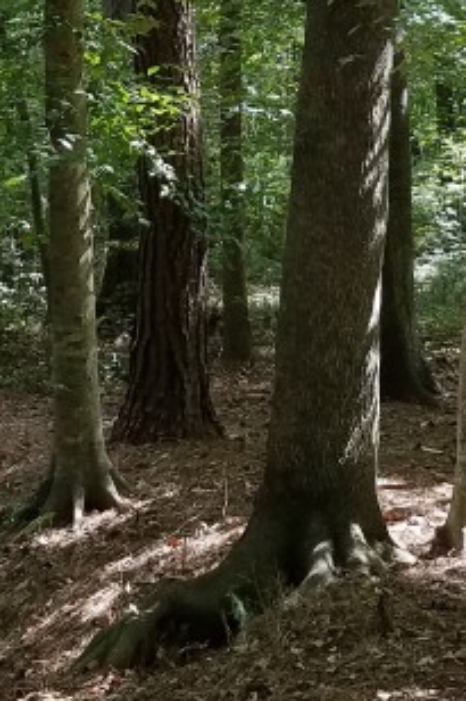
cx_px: 232
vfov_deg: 21.7
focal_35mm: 90
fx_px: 1749
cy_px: -23
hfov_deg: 15.2
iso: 64
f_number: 1.7
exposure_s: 1/120
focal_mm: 4.2
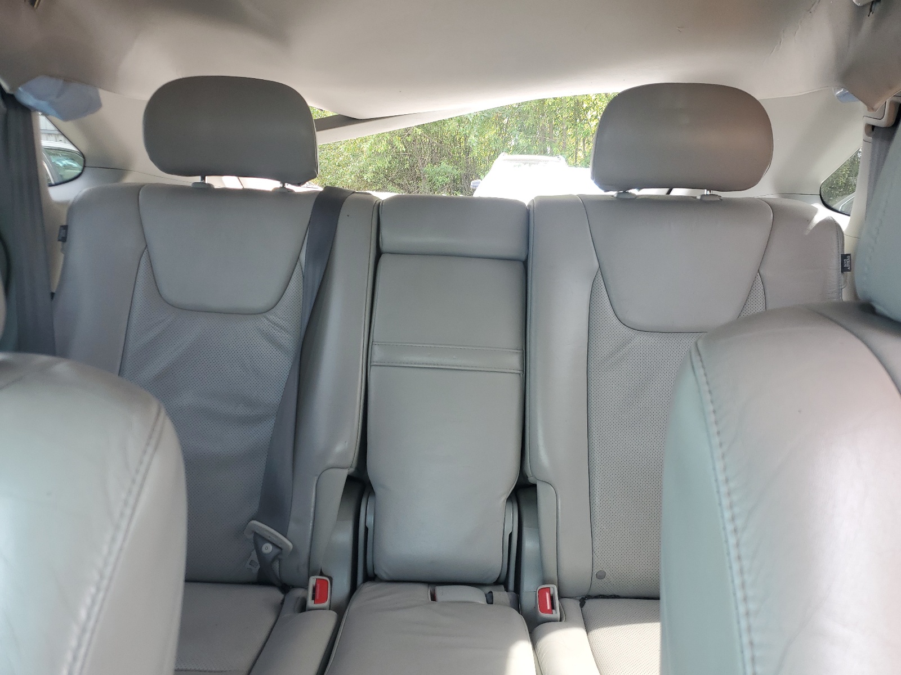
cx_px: 450
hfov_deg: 67.3
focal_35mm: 26
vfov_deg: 53.1
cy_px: 338
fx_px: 677
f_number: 1.5
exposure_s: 1/132
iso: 50
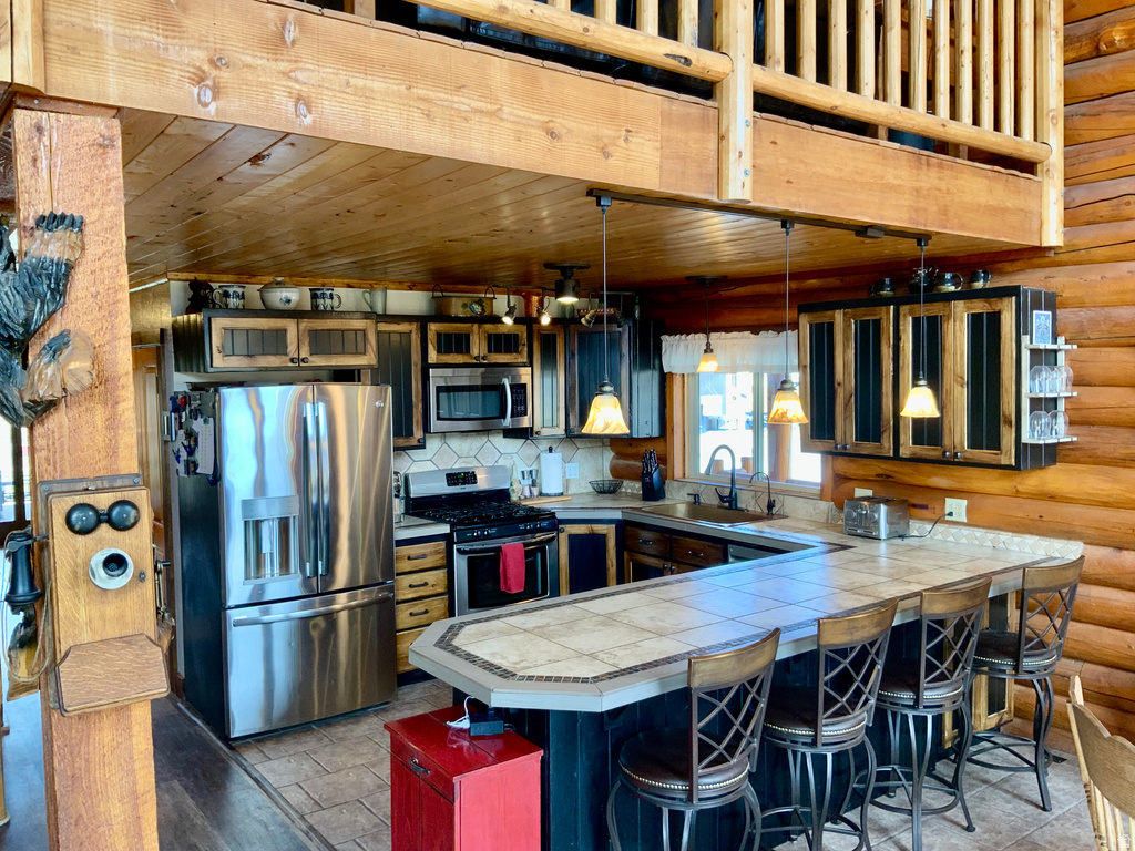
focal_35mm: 29
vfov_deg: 48.2
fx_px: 951
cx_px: 568
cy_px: 426
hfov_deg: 61.7
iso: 50
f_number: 1.8
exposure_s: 1/60
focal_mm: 3
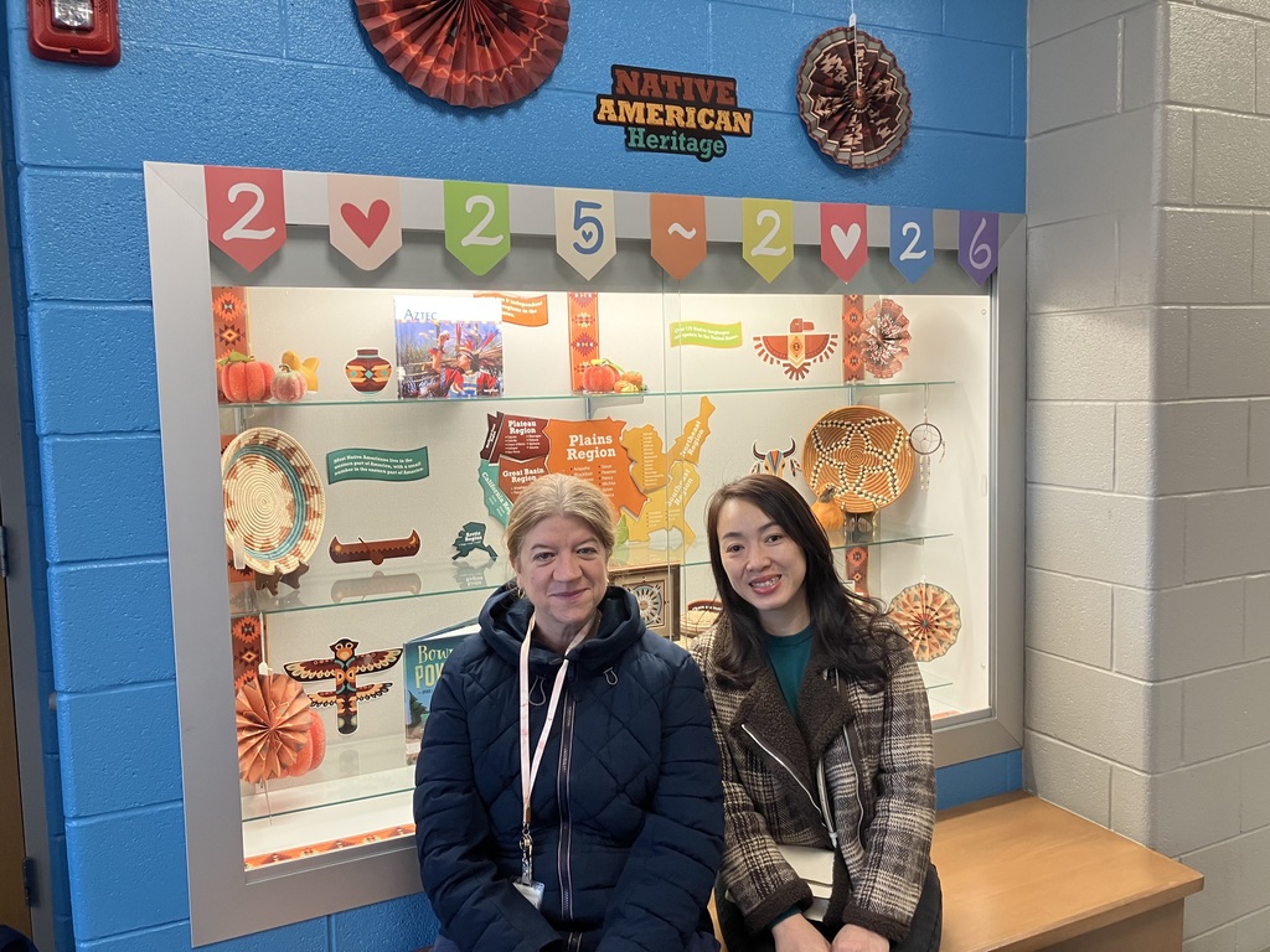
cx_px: 635
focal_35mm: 28
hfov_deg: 63.4
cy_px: 476
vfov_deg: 49.7
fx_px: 1027
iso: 50
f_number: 1.8
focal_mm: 3.99
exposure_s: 1/60
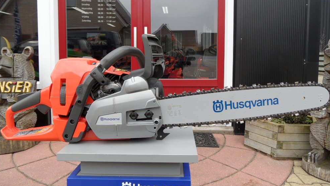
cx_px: 166
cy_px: 71
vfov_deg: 42.6
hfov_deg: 69.9
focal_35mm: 27
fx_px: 236
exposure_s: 1/125
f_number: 3.2
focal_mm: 3.9
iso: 80
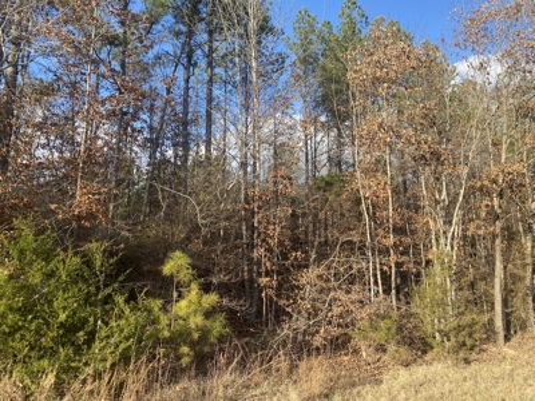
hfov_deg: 67.3
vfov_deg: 53.1
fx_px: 402
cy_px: 200
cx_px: 268
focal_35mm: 26
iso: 32
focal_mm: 4.25
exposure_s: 1/752
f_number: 1.8
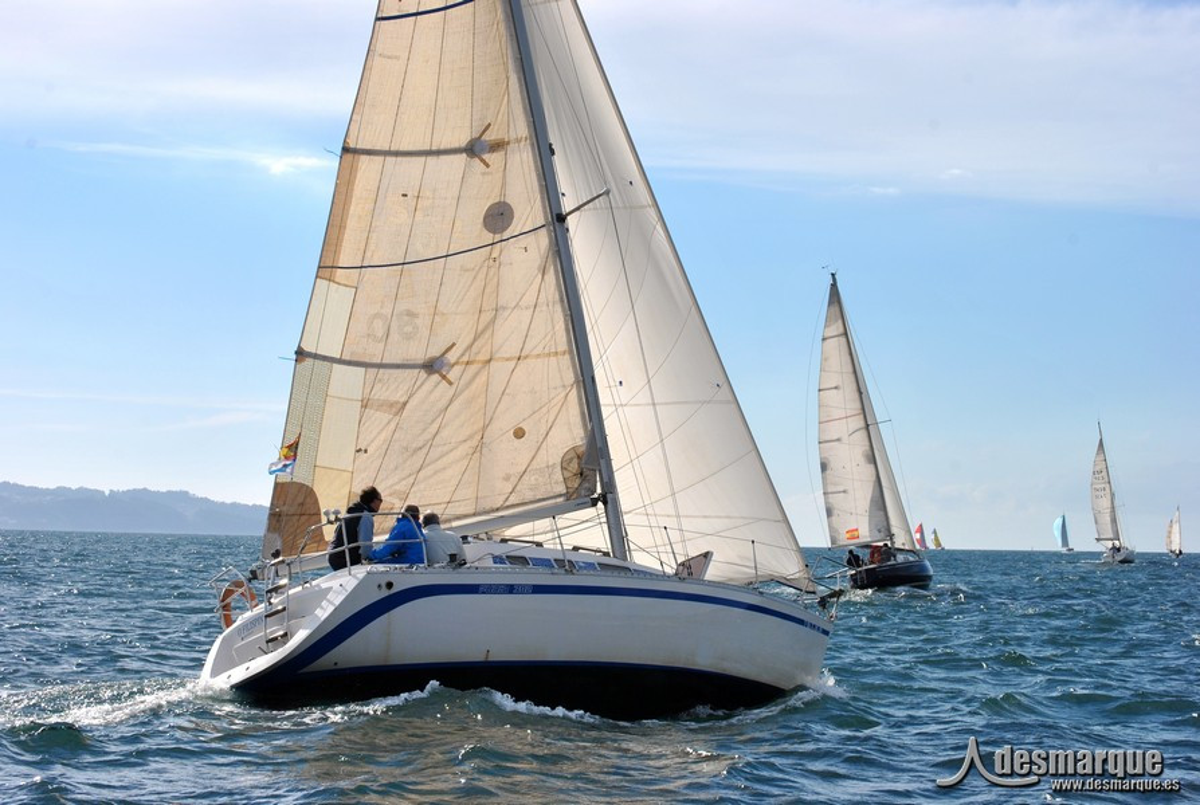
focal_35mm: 82
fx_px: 2755
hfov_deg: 24.6
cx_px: 600
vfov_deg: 16.6
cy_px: 402
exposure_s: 1/320
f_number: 9
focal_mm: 55
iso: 100
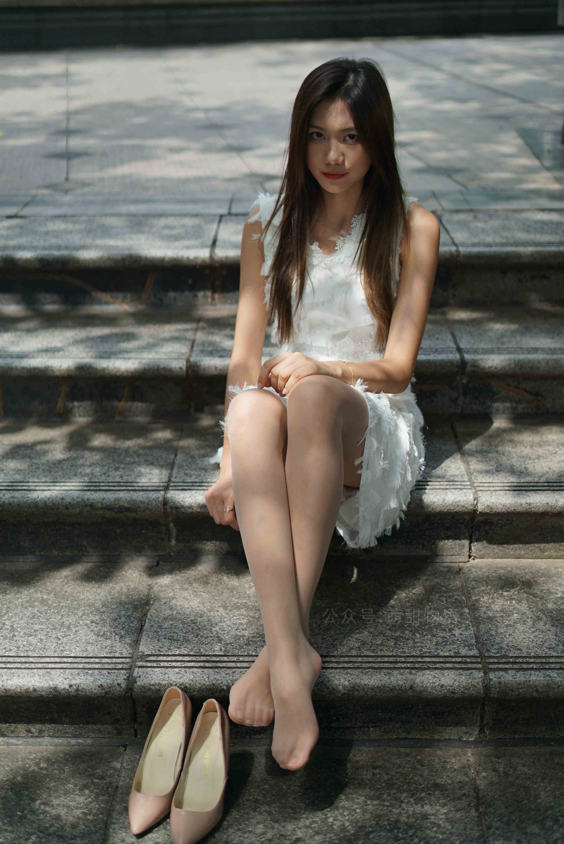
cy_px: 422
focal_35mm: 50
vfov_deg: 39.6
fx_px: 1173
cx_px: 282
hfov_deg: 27.0
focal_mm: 50
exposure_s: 1/6400
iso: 320
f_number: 2
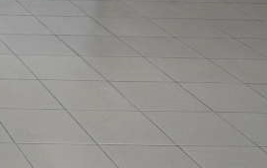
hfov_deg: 13.6
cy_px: 8
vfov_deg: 10.0
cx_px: -270
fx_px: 947
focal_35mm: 130
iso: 2500
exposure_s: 1/160
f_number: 4
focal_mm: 21
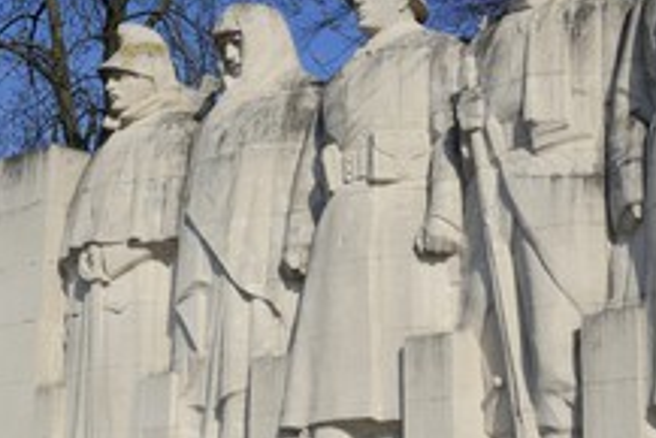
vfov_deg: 15.7
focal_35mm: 87
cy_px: 166
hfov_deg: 23.3
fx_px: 1586
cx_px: 411
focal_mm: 45
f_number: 16
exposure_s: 1/160
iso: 200
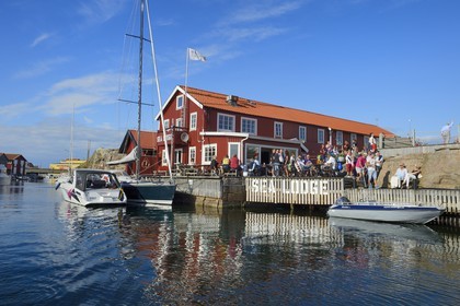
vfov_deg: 49.6
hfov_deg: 69.4
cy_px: 153
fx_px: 332
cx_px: 230
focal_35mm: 26
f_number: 13
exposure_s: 1/250
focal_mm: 26
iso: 200
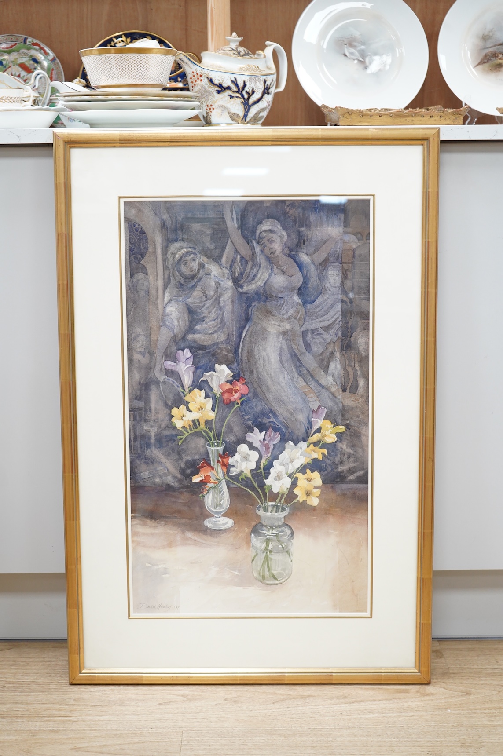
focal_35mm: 50
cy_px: 378
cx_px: 252
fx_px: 1050
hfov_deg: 26.9
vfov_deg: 39.6
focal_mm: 50
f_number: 4.5
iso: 2500
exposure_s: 1/125
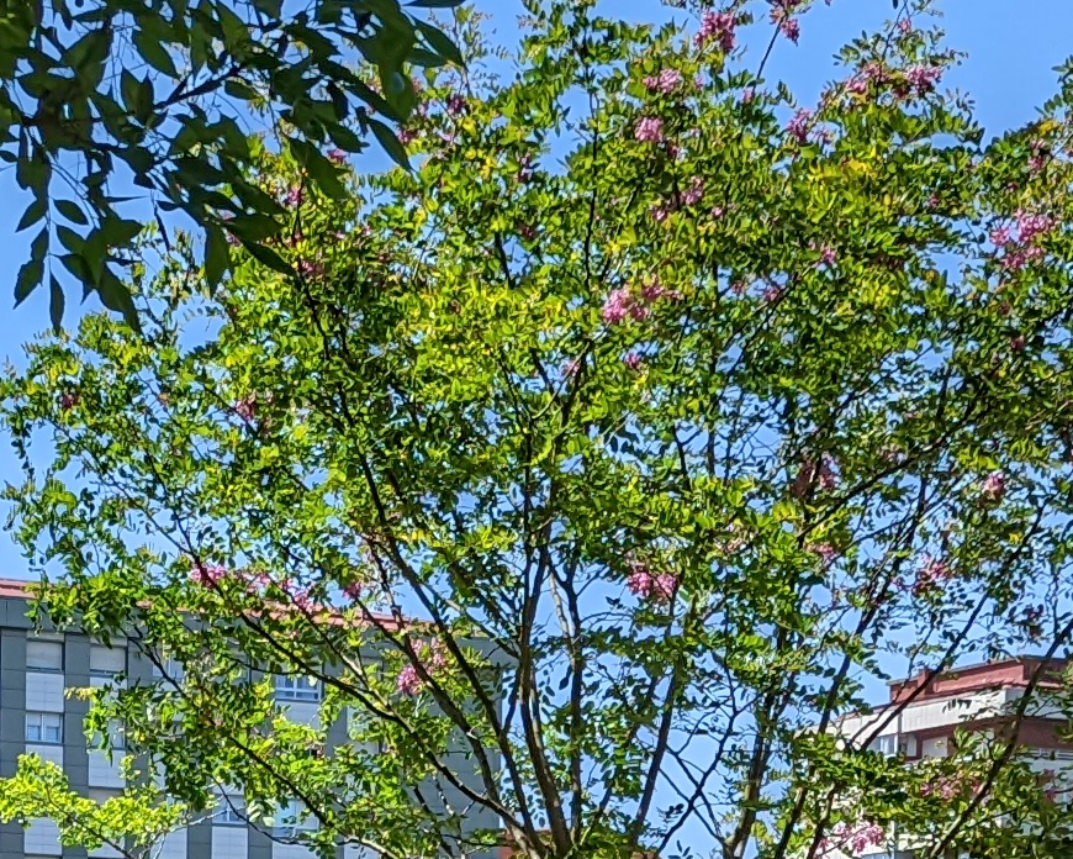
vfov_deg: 12.9
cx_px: -165
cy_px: 1450
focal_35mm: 110
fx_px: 3493
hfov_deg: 16.8
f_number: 1.85
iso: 45
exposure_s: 1/1795
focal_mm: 6.81
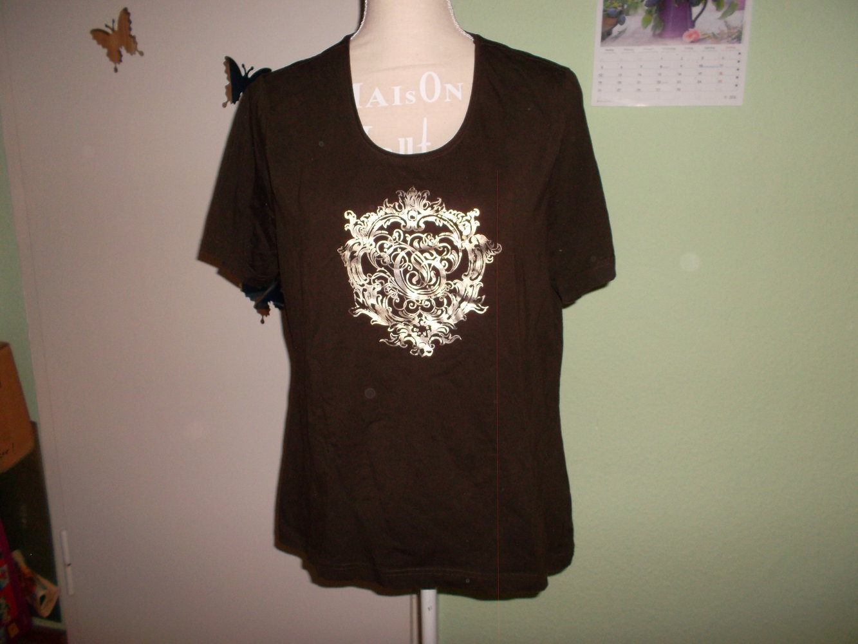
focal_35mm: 28
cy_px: 322
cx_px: 429
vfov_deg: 49.8
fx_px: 694
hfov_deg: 63.4
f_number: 3.3
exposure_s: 1/45
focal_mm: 4.1
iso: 100
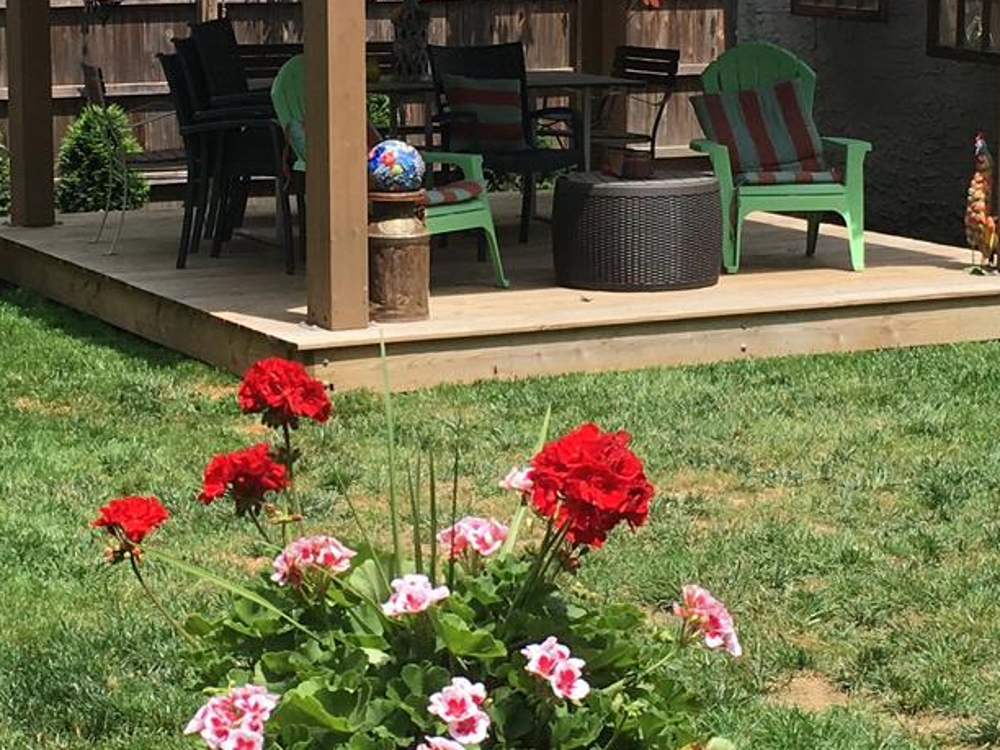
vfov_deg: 15.2
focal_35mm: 97
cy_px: 227
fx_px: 2802
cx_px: 464
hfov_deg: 20.2
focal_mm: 4.15
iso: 25
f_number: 2.2
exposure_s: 1/962
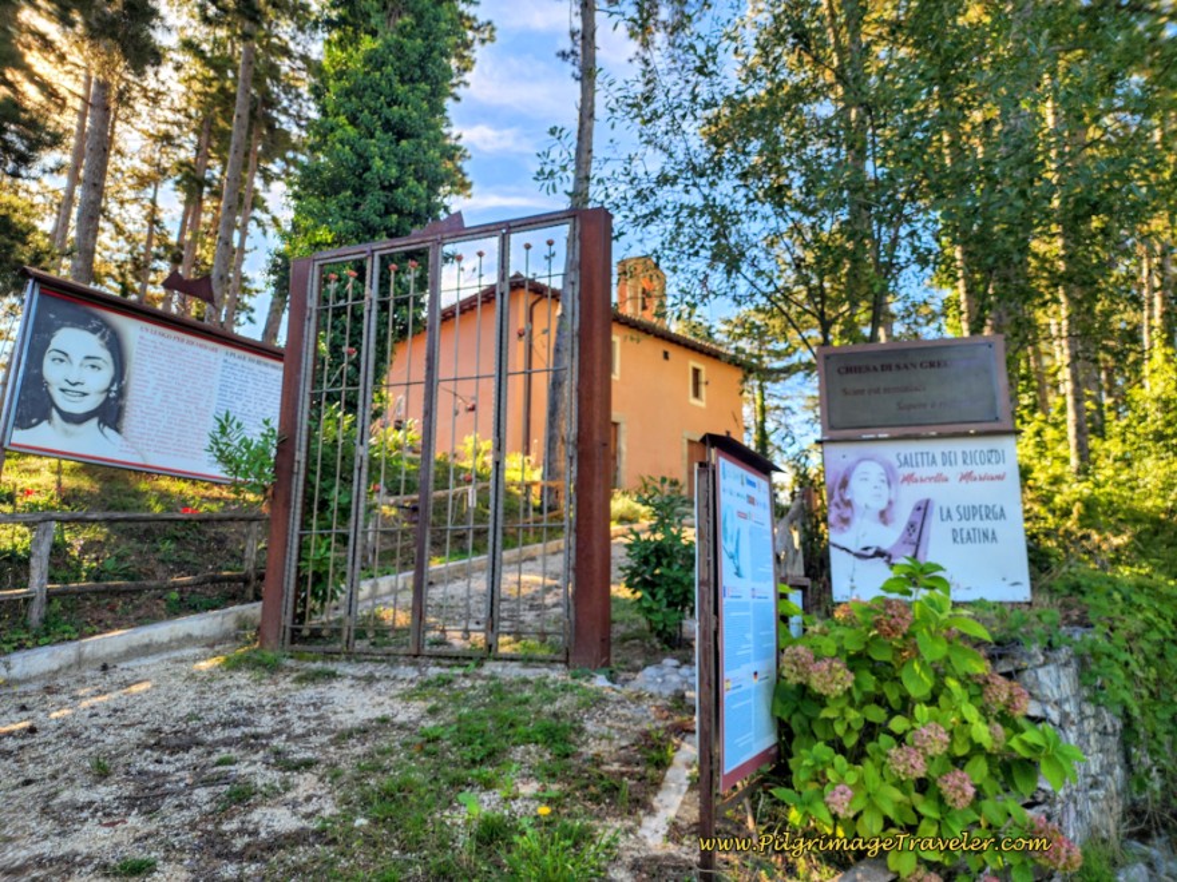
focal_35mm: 23
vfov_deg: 58.9
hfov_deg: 73.9
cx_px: 588
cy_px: 441
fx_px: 782
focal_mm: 6.4
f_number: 1.8
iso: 12
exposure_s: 1/184
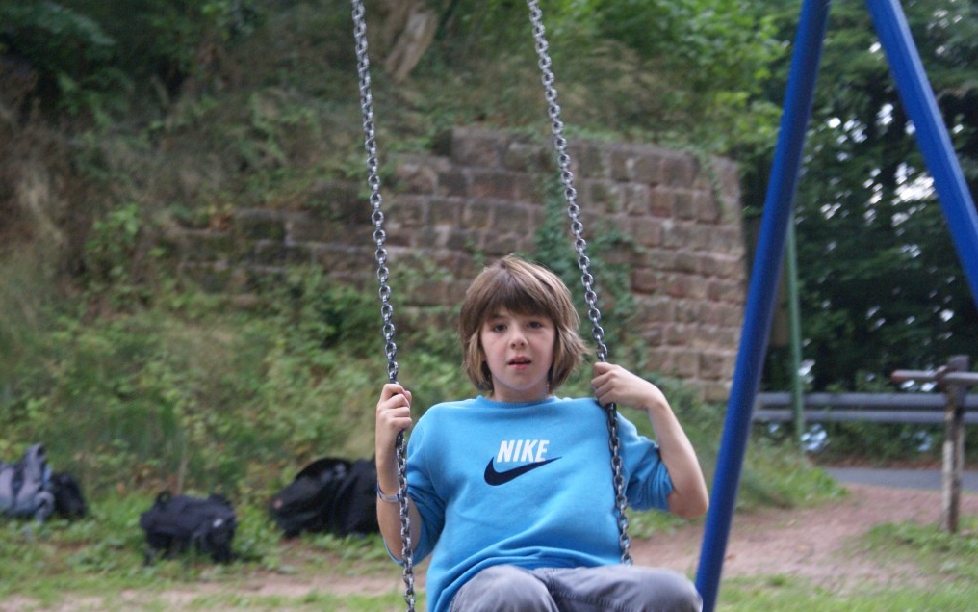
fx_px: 2879
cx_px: 490
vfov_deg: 12.1
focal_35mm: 108
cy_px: 321
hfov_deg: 19.3
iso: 800
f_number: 5.6
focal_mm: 70
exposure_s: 1/125
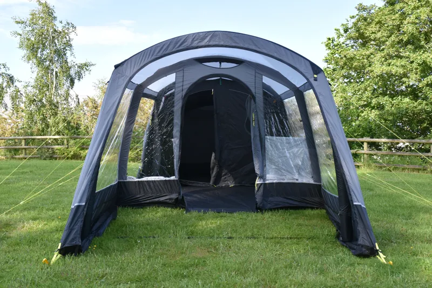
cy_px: 144
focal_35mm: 36
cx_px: 216
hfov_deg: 53.1
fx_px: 432
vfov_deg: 36.9
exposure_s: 1/250
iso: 400
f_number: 8
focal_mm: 24
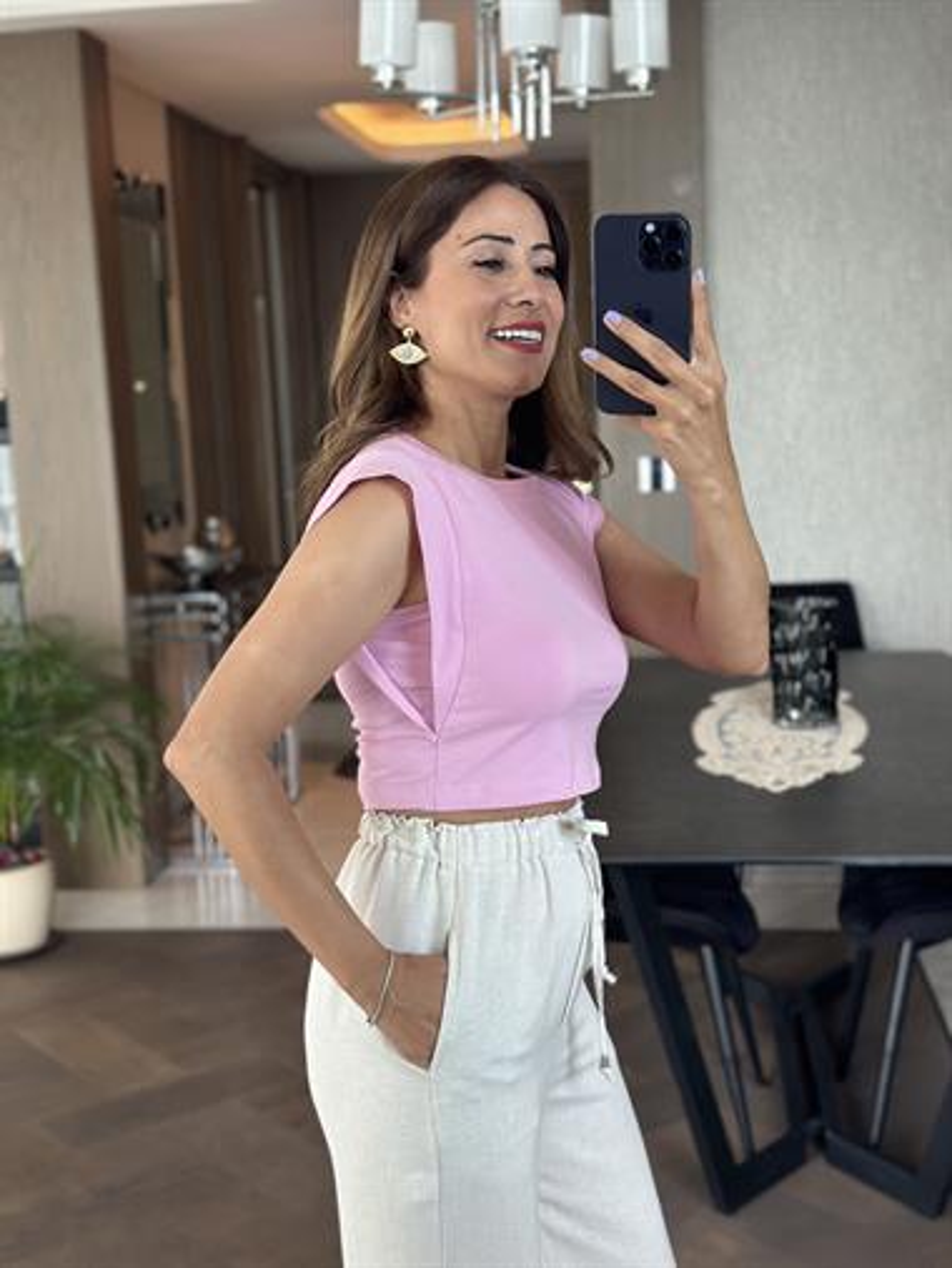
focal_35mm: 48
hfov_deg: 30.3
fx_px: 1759
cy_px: 634
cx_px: 476
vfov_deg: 39.6
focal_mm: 6.86
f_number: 1.78
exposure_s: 1/60
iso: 160
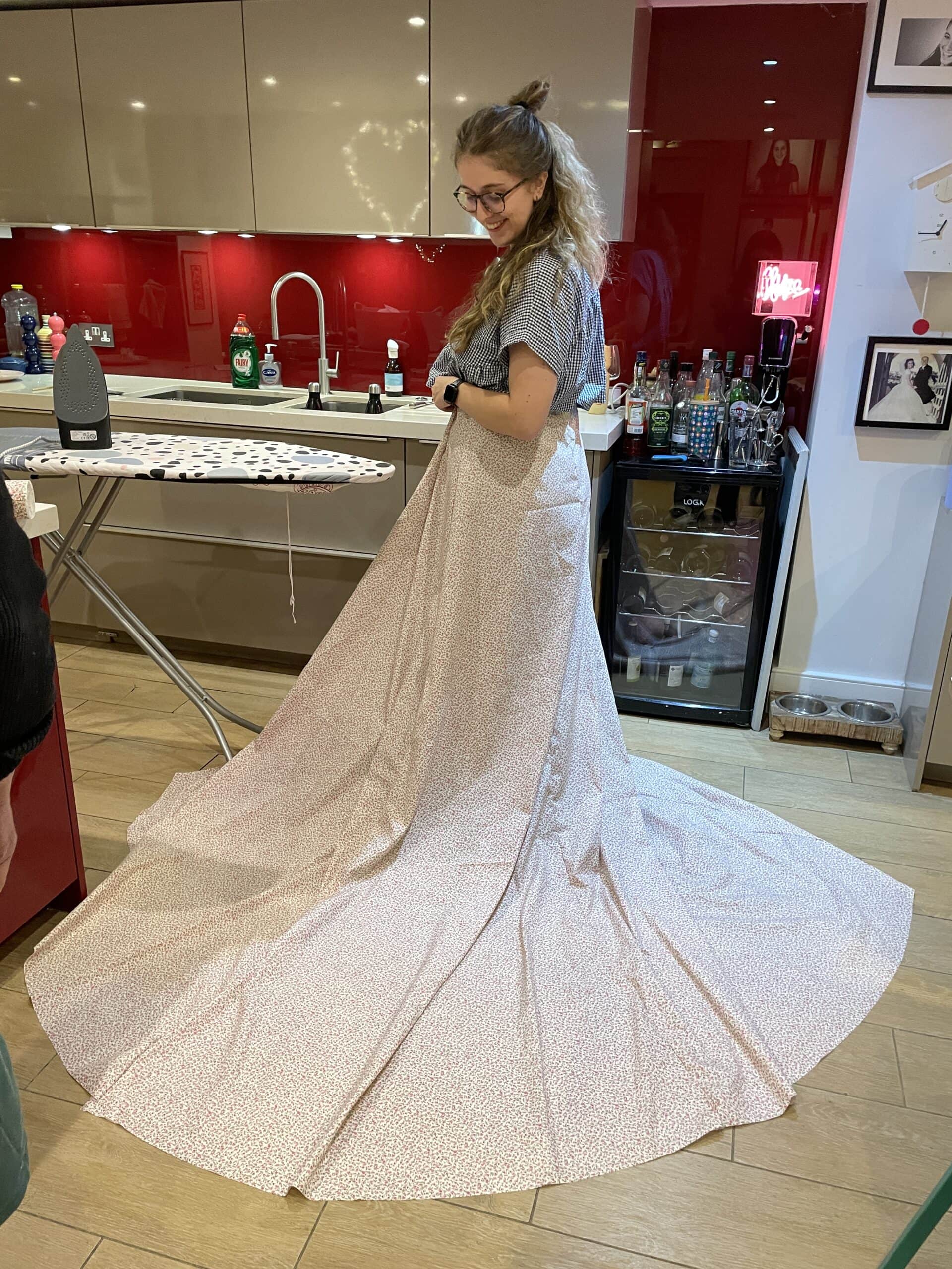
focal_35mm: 26
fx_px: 953
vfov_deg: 67.3
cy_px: 634
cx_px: 476
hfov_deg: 53.1
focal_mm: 4.2
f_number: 1.6
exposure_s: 1/50
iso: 250
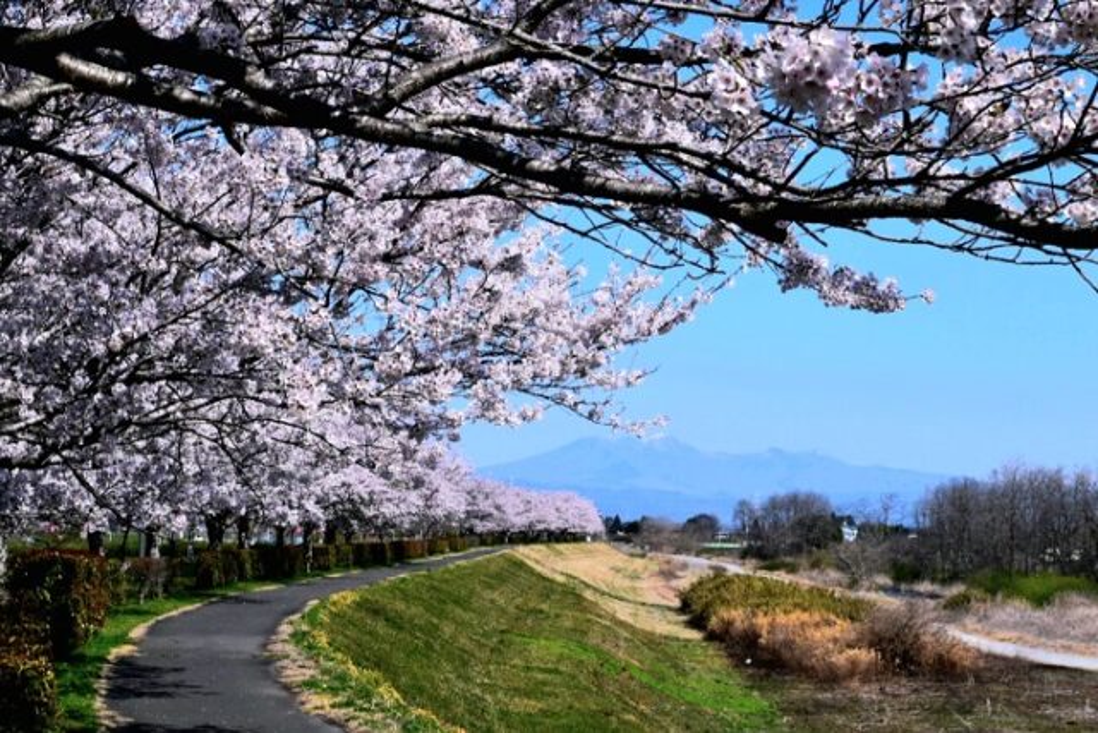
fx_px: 1602
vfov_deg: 25.8
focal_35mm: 52
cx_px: 549
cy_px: 366
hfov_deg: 37.8
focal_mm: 35
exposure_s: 1/500
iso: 320
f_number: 11
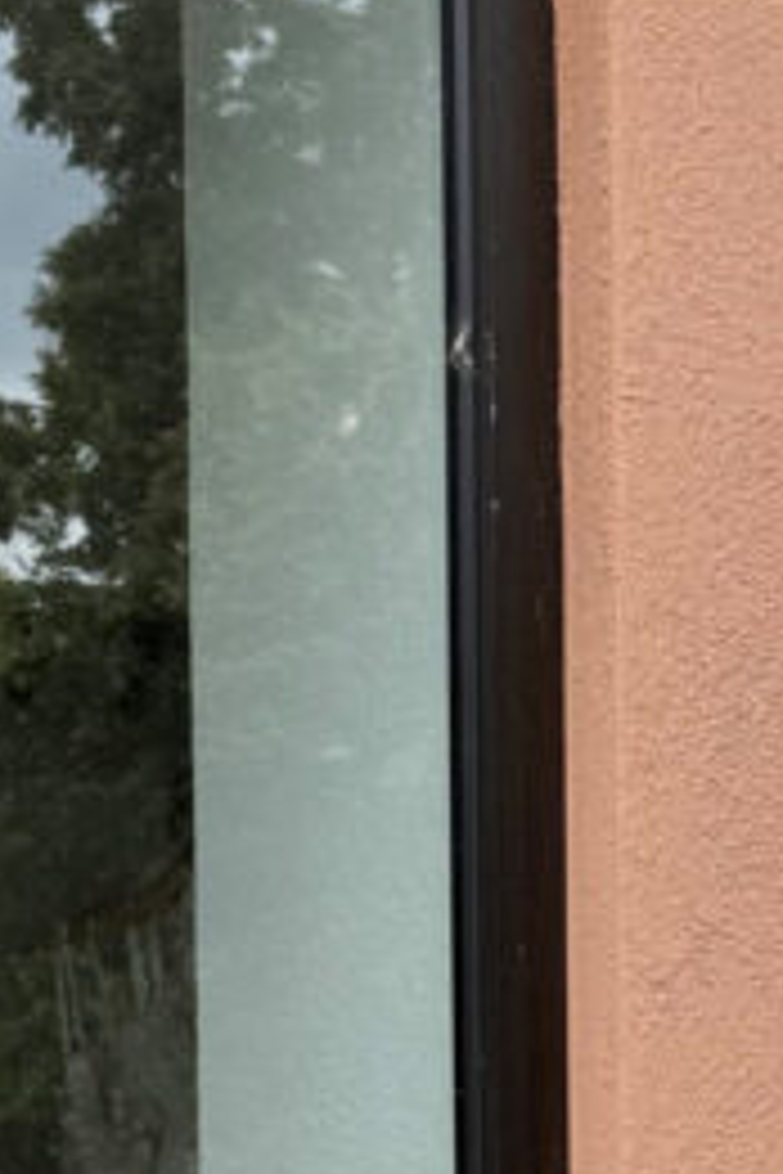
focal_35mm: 98
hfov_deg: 13.9
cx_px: 104
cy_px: 1484
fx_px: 3197
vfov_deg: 19.4
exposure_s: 1/1172
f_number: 1.78
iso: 80
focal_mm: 6.76
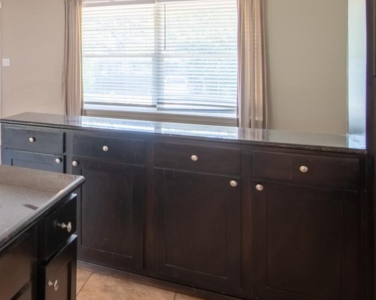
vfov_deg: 35.5
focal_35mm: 40
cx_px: -81
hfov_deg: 35.4
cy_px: 41
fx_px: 445
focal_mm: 16
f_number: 6.3
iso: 400
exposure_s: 1/1000
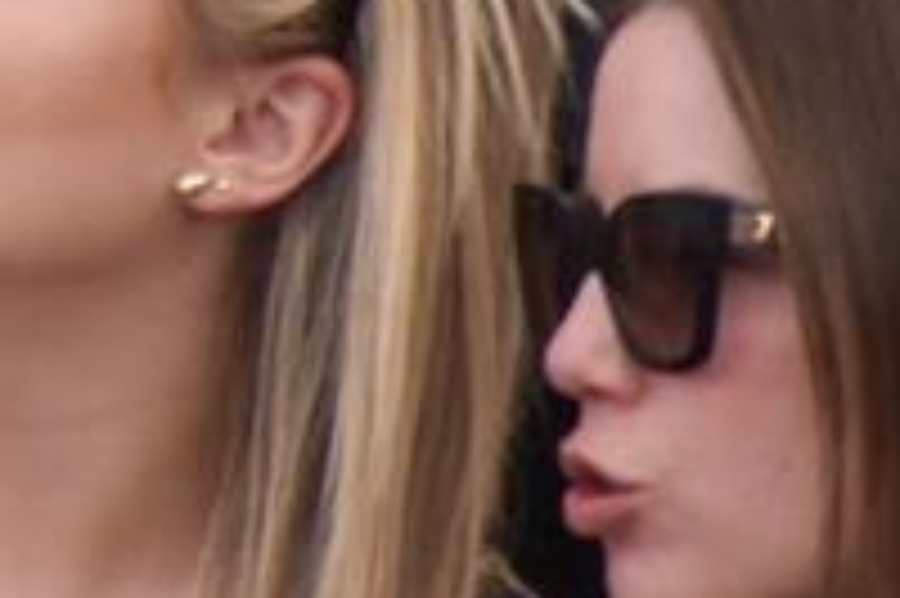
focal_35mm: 3003
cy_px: -1446
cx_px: -2106
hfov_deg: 0.7
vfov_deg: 0.5
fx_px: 75011
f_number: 6
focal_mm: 250
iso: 100
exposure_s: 1/200
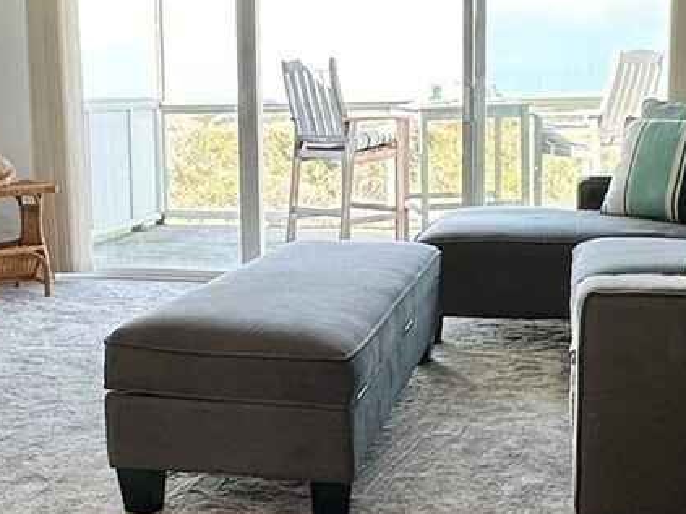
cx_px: 289
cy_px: 258
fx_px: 1050
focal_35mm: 53
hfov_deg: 36.1
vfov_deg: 27.5
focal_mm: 2.22
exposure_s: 1/148
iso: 40
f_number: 2.2
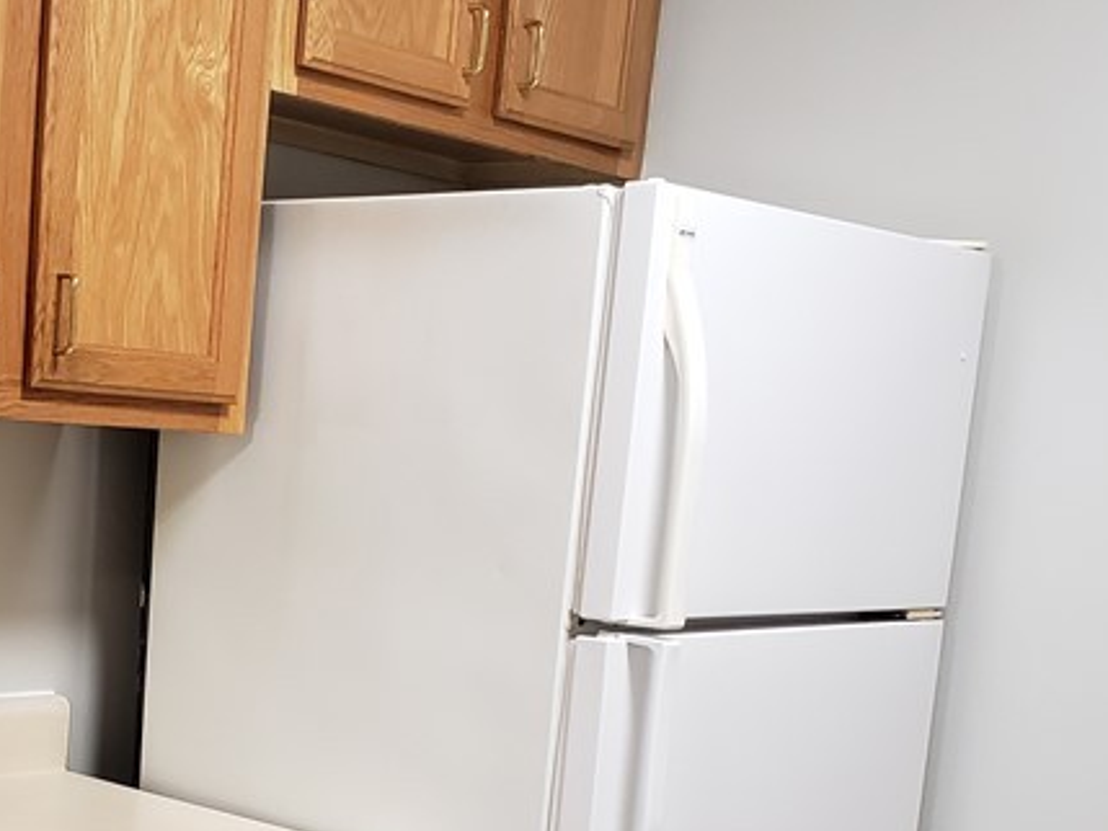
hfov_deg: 30.3
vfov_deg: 22.8
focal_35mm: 62
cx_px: 194
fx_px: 1985
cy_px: 816
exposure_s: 1/30
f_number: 2.4
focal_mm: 4.3
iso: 250
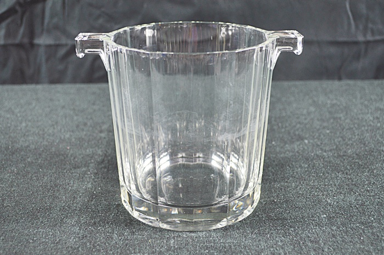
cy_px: 128
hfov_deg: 41.2
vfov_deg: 28.0
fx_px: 511
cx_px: 192
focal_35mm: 48
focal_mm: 32
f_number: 4.8
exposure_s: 1/15
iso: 400
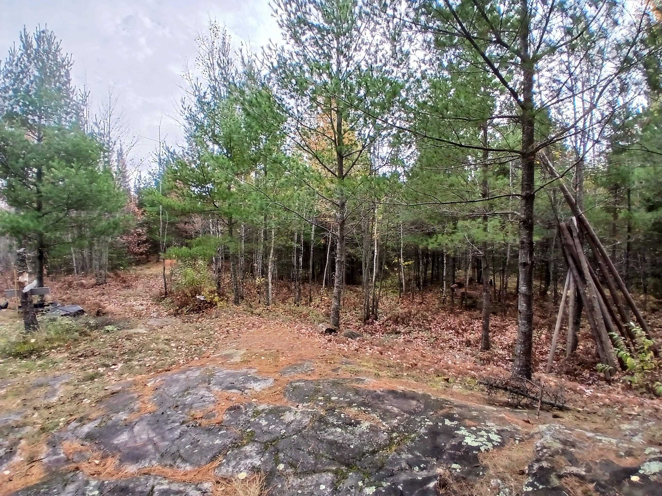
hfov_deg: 91.0
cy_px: 248
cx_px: 331
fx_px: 325
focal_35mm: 17
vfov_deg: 74.7
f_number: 2.2
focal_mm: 1.4
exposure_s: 1/235
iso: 50
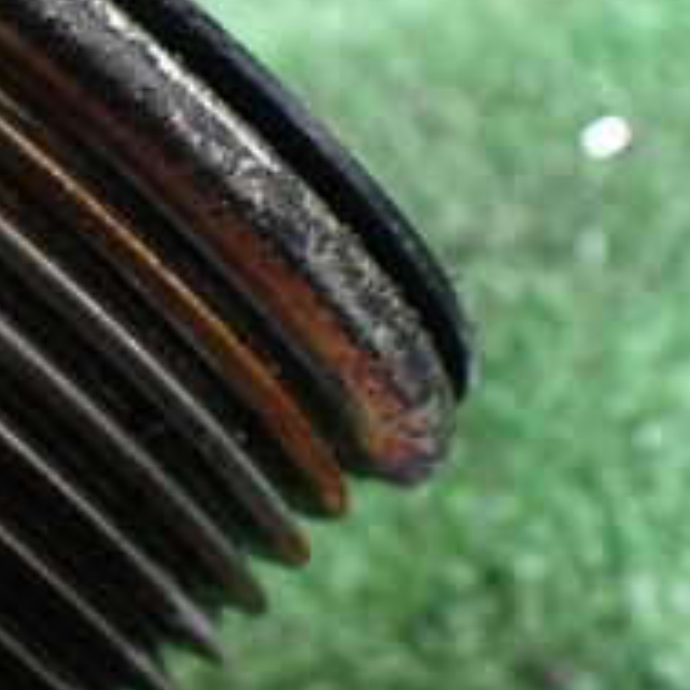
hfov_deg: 19.6
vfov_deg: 20.4
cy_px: 150
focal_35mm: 84
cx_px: -113
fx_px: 1894
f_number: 2.3
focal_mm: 5.4
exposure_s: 1/40
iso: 800
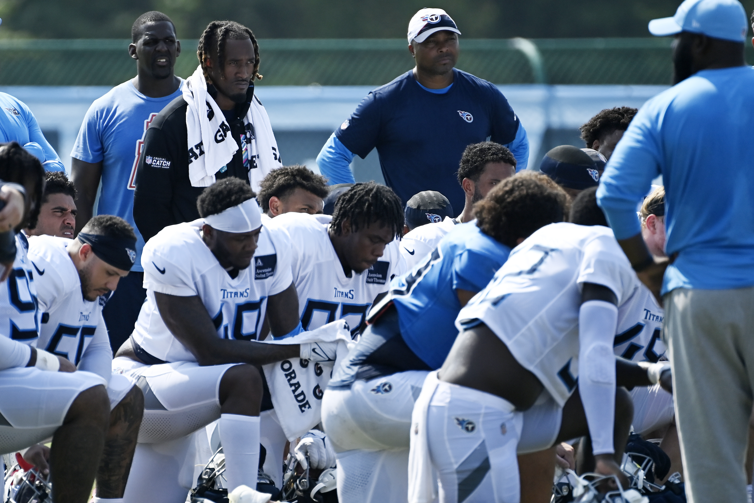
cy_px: 252
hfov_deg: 3.7
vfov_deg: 2.5
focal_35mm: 560
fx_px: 11728
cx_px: 377
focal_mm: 560
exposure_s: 1/2000
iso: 500
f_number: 5.6
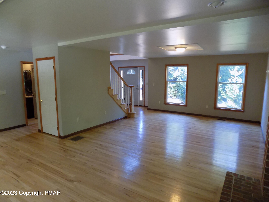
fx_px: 179
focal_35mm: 23
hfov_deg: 73.9
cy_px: 101
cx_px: 134
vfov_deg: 58.9
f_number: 3.1
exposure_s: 1/30
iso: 220
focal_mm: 4
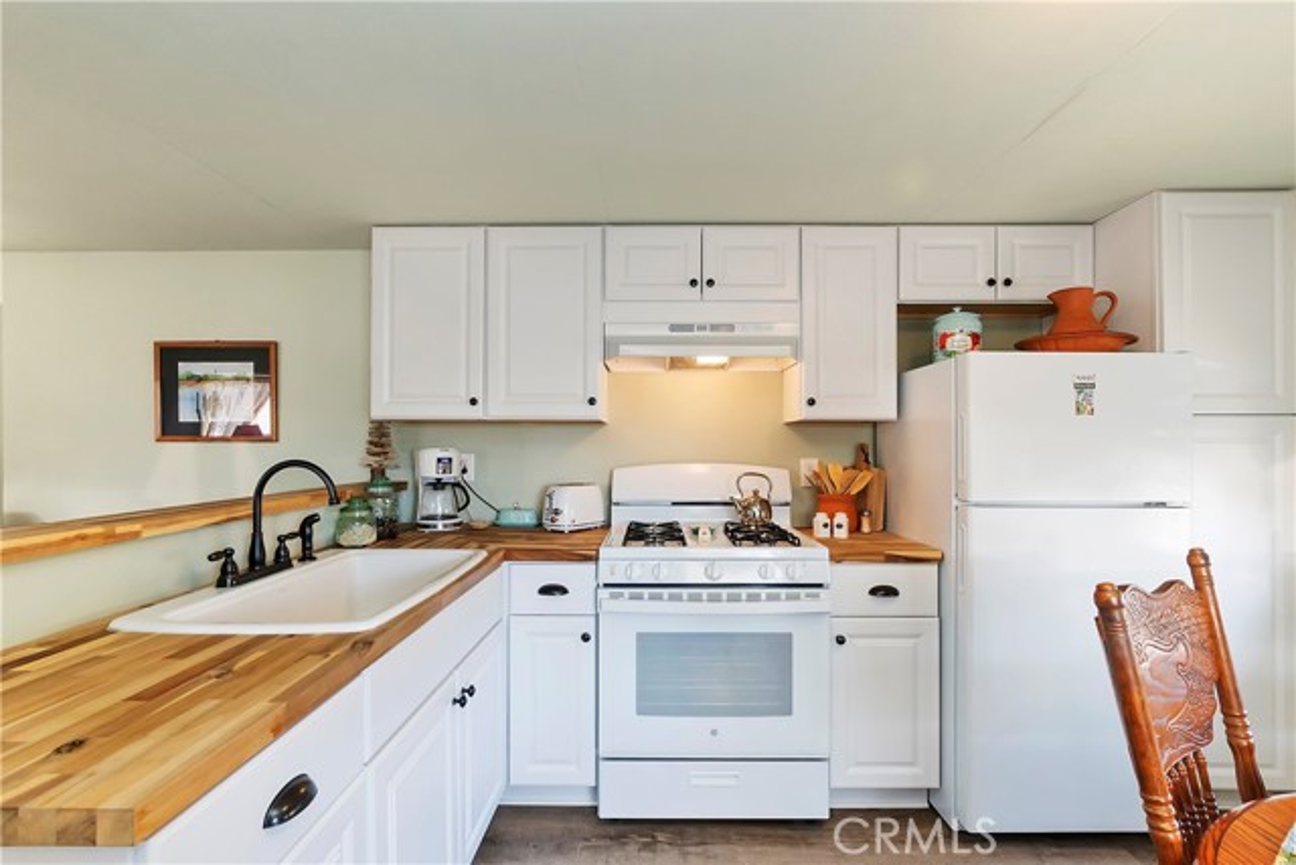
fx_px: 540
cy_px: 432
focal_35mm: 15
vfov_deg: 77.4
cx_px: 648
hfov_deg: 100.4
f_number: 8
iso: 400
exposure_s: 1/30
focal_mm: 10
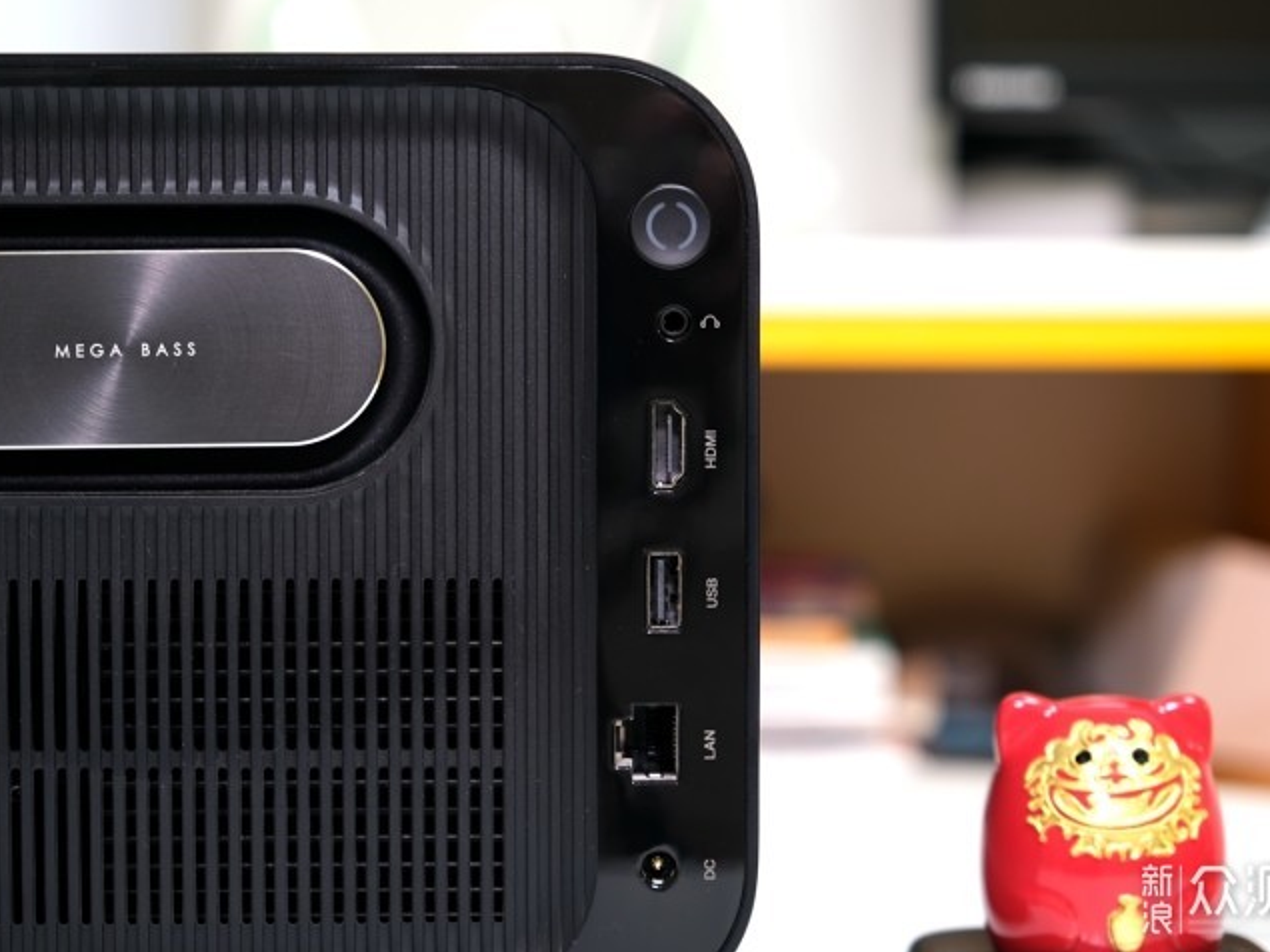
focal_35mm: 72
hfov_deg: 27.0
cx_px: 598
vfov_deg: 20.4
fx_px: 2641
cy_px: 474
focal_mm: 44.1
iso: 160
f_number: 2.8
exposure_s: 1/8
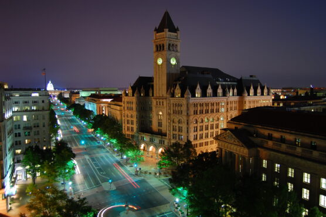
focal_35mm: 30
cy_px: 108
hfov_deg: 62.0
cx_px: 163
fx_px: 271
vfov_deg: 43.6
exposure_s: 3.6
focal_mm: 20
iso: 200
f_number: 3.8
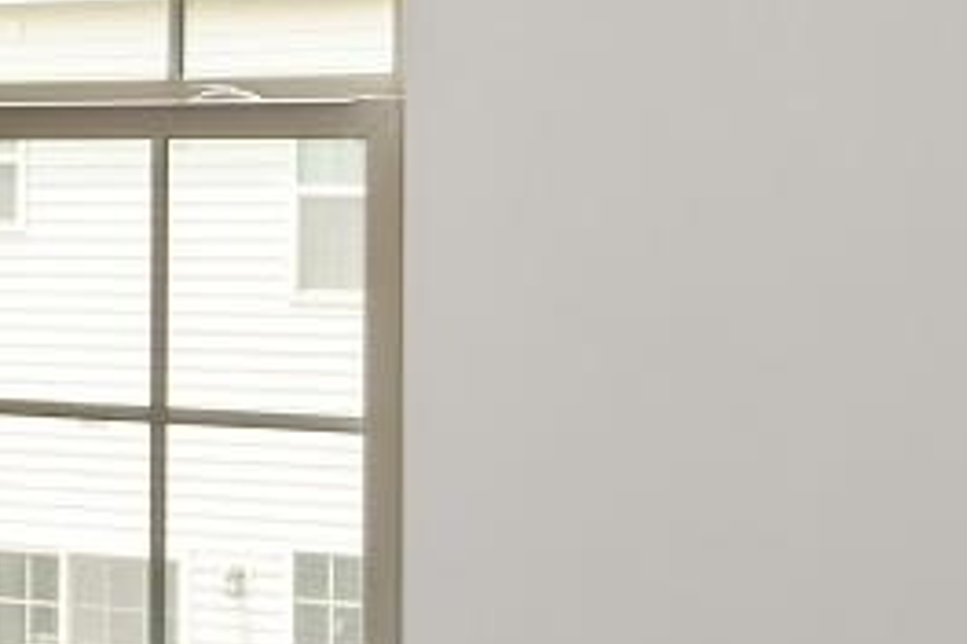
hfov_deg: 15.8
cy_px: 507
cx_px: -831
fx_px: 2901
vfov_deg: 12.6
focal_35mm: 108
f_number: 9
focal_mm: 19
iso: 200
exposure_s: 1/4
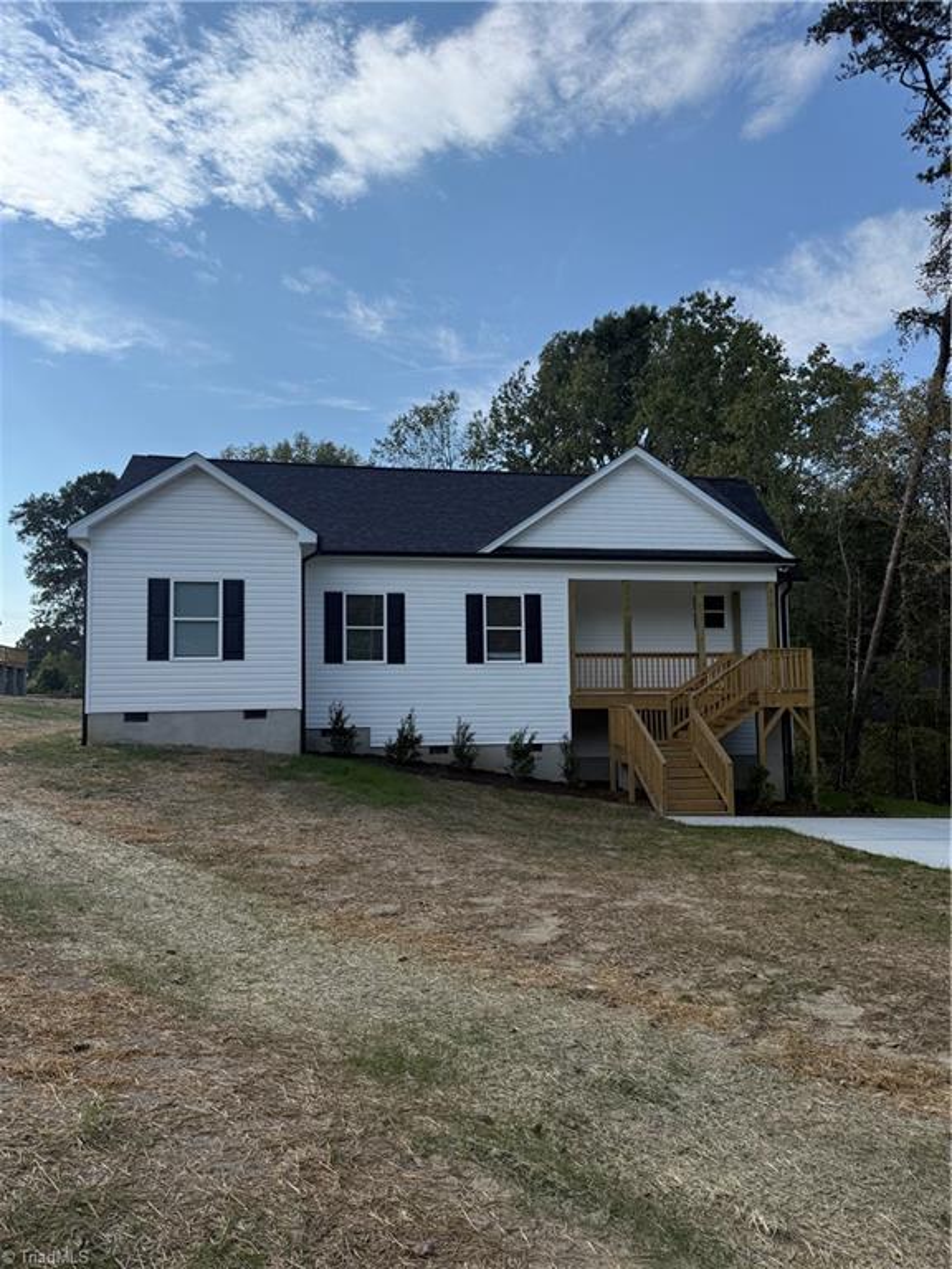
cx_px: 476
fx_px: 880
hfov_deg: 56.8
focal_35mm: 24
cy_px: 634
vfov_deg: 71.6
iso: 100
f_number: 1.78
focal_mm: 6.76
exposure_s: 1/6173
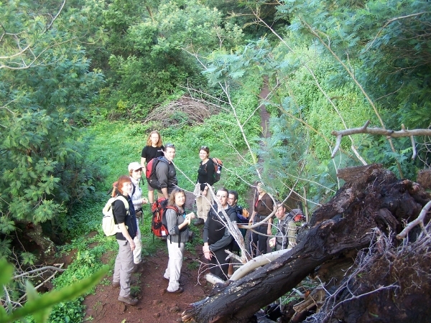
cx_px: 216
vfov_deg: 37.7
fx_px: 473
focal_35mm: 38
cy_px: 162
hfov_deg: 49.0
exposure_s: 1/30
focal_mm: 6.3
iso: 80
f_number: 2.8
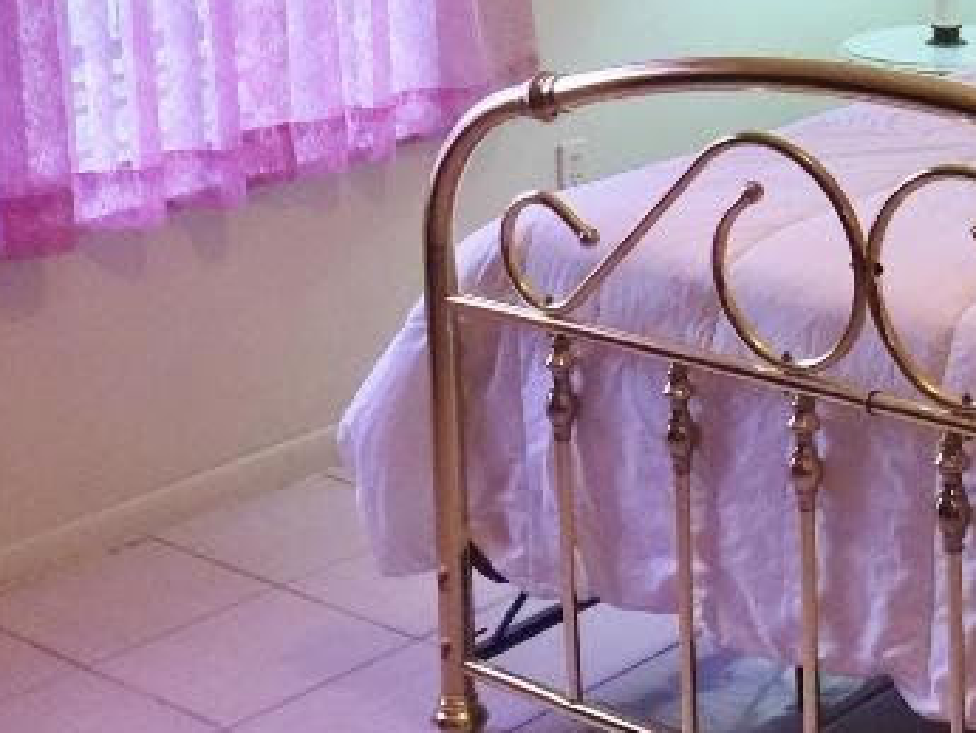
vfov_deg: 16.5
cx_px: 962
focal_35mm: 86
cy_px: -144
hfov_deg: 22.0
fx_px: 2426
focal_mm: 4.15
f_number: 2.2
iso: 40
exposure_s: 1/15
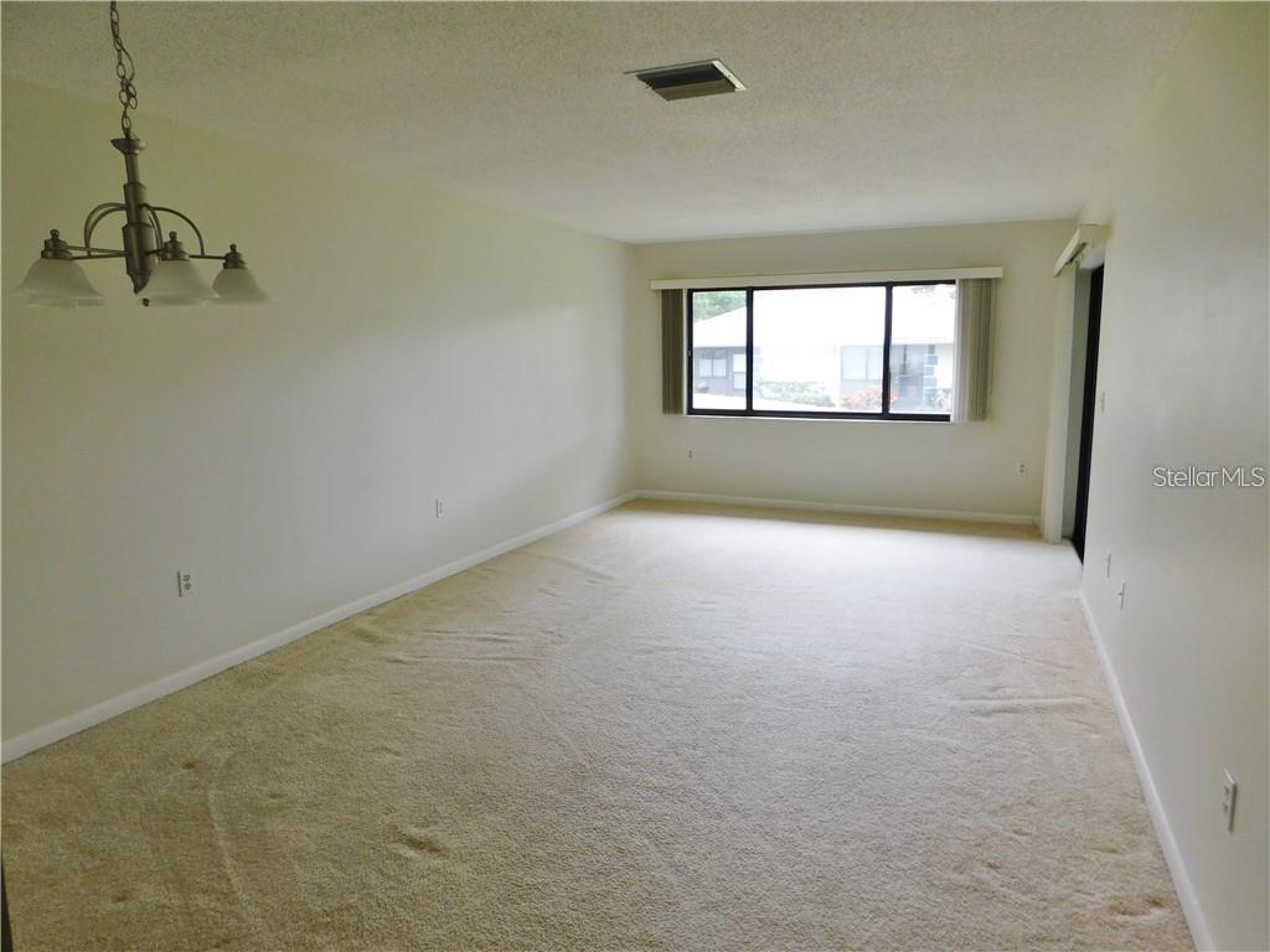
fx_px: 844
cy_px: 476
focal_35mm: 23
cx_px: 635
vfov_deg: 58.9
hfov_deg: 73.9
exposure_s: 1/40
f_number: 3
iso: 125
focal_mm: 4
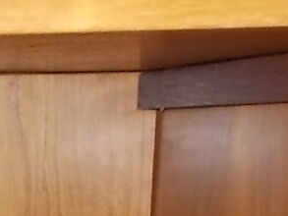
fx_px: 1182
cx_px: -237
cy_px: 385
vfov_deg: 9.9
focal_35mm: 142
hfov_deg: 12.6
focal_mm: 4.6
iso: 200
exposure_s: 1/25
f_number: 3.2
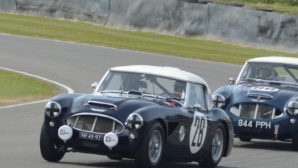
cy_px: 120
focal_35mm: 413
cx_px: 170
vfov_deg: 2.9
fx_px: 3264
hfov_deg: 5.2
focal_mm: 170
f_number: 11
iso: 400
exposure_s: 1/400
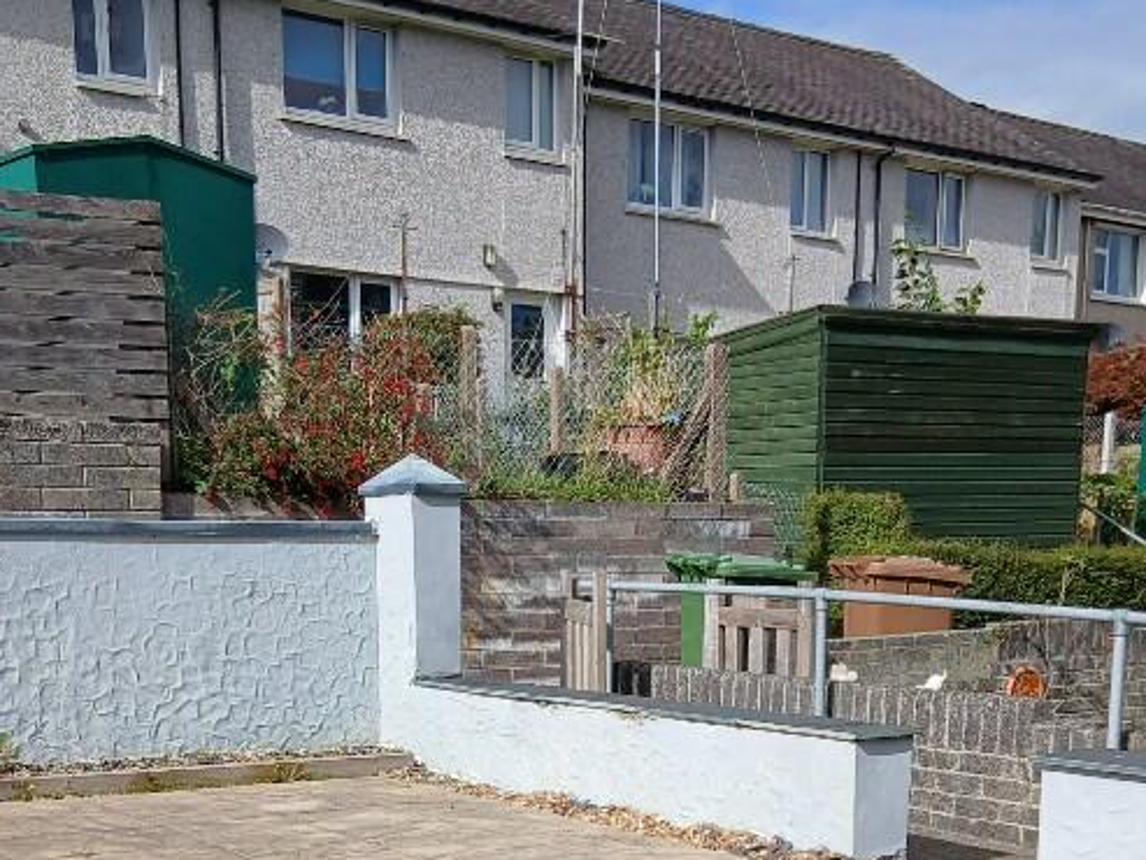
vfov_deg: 25.5
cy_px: 888
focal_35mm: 54
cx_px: 532
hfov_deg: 35.5
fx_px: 1788
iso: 20
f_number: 1.8
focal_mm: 3.98
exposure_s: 1/791
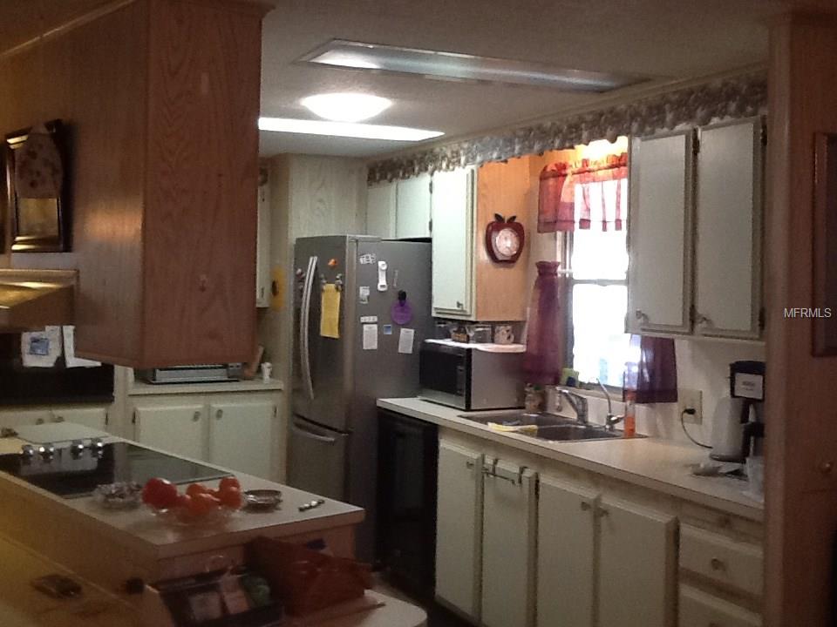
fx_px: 1064
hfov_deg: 42.9
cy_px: 314
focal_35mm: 44
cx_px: 418
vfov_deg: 32.9
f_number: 2.4
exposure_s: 1/30
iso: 125
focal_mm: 2.03
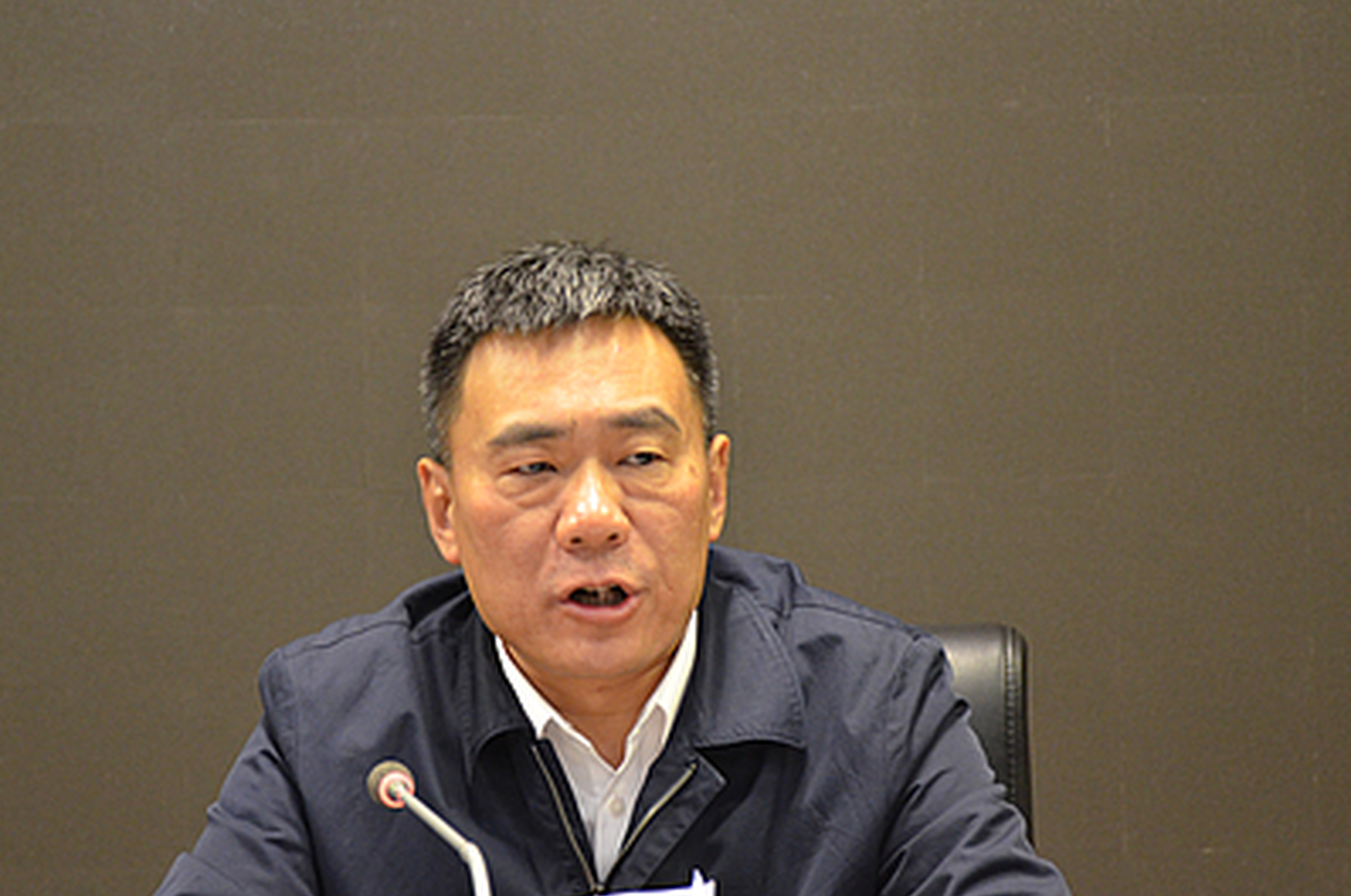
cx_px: 621
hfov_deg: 14.2
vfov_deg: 9.4
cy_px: 519
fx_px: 5433
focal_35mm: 145
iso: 1600
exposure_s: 1/30
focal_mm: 70
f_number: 5
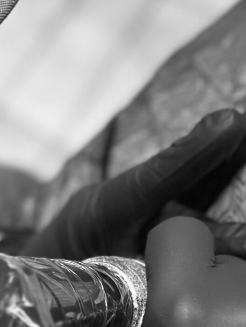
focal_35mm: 175
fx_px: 1657
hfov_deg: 8.4
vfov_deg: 11.3
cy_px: 242
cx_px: -19
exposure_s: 1/50
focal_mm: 6.86
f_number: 1.78
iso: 200
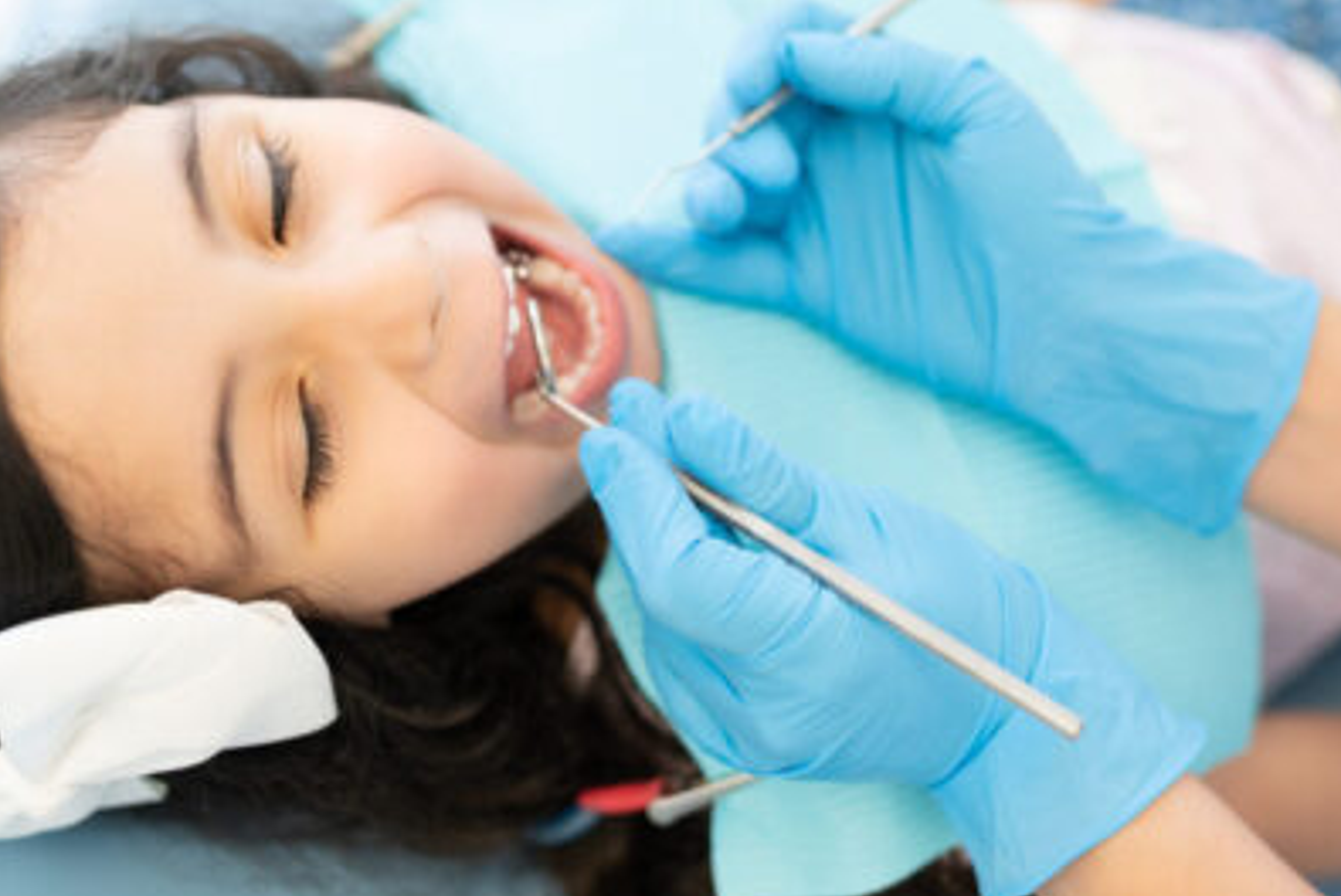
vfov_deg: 19.9
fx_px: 2535
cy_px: 214
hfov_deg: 29.6
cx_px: 699
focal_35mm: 68
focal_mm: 35
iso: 200
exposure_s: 1/160
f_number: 1.8
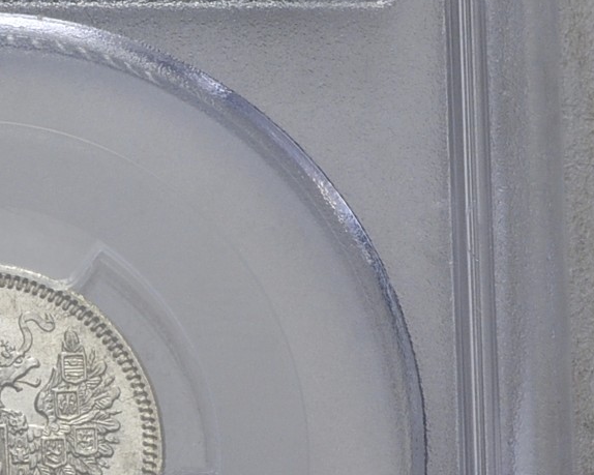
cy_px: 276
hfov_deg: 9.4
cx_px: 0
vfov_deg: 7.5
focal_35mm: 205
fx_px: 3603
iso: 400
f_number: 14
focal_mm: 34
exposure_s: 1/250
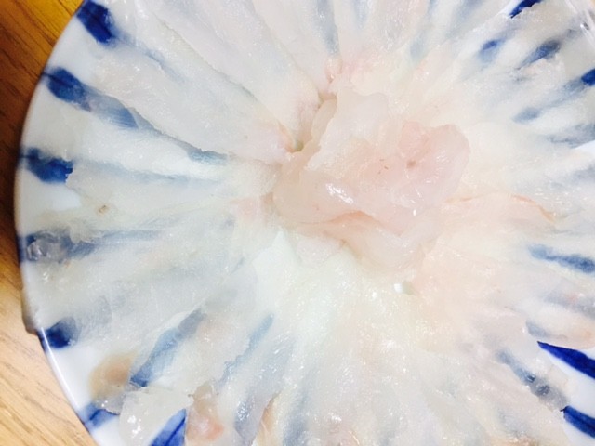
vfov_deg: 48.2
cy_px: 223
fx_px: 498
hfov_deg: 61.7
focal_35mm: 29
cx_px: 298
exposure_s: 1/30
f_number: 2.2
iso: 100
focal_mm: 4.15
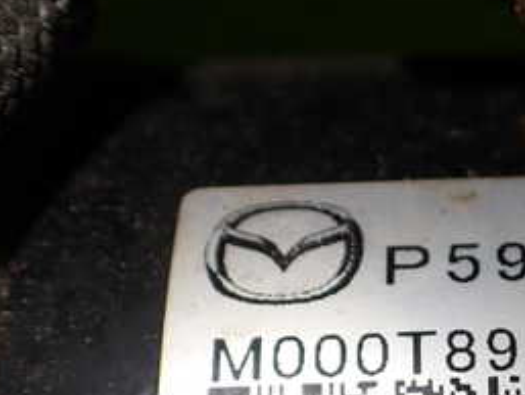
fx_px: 1062
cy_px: 362
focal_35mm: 70
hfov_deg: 26.3
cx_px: 525
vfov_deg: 20.6
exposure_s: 1/200
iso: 100
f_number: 2.3
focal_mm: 5.4
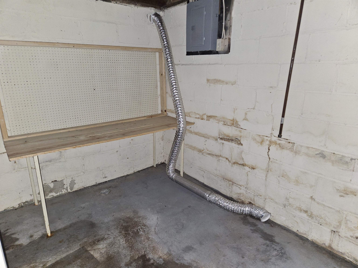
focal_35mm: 23
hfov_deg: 73.9
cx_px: 179
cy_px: 134
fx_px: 238
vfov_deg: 58.9
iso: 125
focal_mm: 5.4
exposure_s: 1/9.99
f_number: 1.8
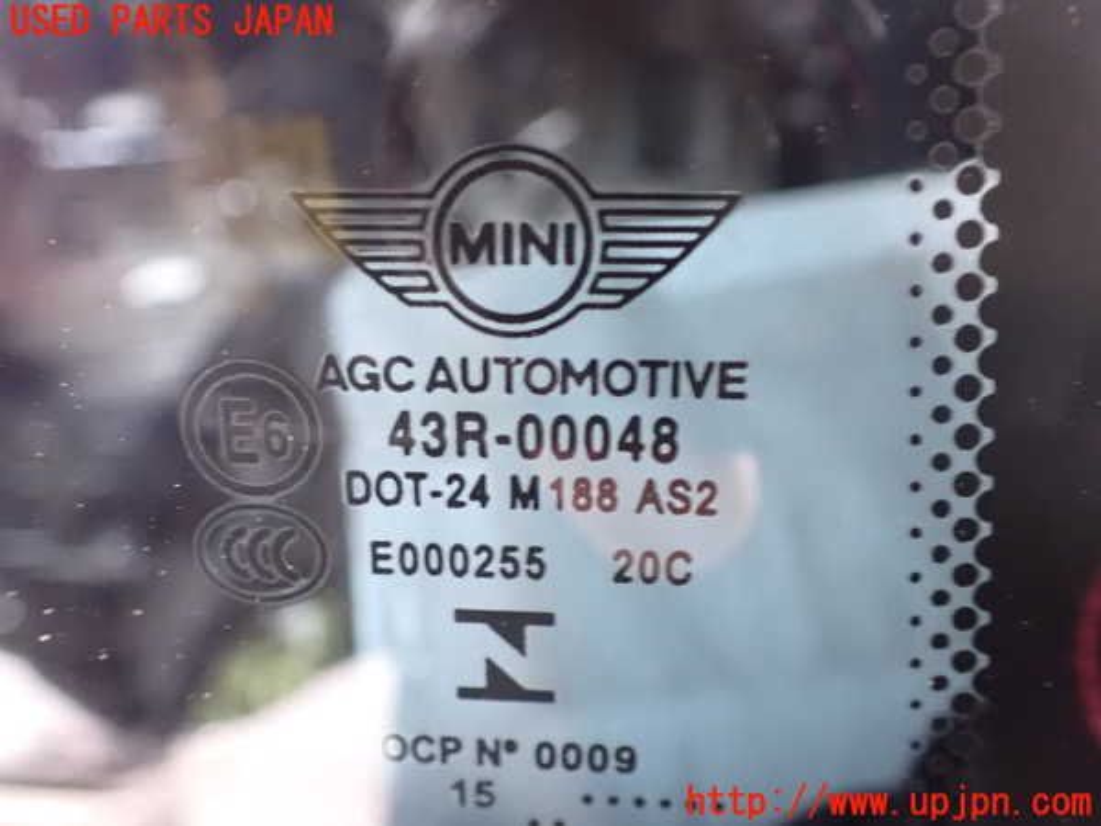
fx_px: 954
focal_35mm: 30
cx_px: 550
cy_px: 413
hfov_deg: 60.0
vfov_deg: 46.8
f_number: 2.3
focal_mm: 5.4
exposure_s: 1/20
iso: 1600
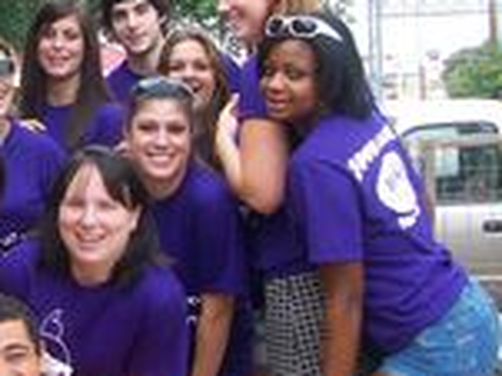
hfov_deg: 21.2
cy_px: 168
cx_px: -42
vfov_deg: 16.8
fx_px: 1275
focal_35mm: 88
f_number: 2.8
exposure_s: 1/249
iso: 80
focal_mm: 5.7
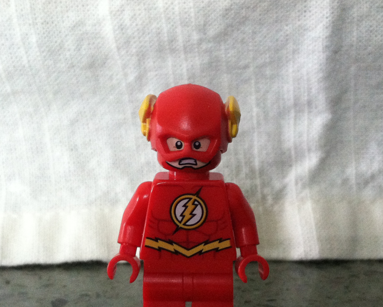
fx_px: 623
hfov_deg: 34.1
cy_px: 207
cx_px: 207
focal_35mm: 55
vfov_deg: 27.4
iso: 320
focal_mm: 3.85
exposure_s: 1/15
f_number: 2.8
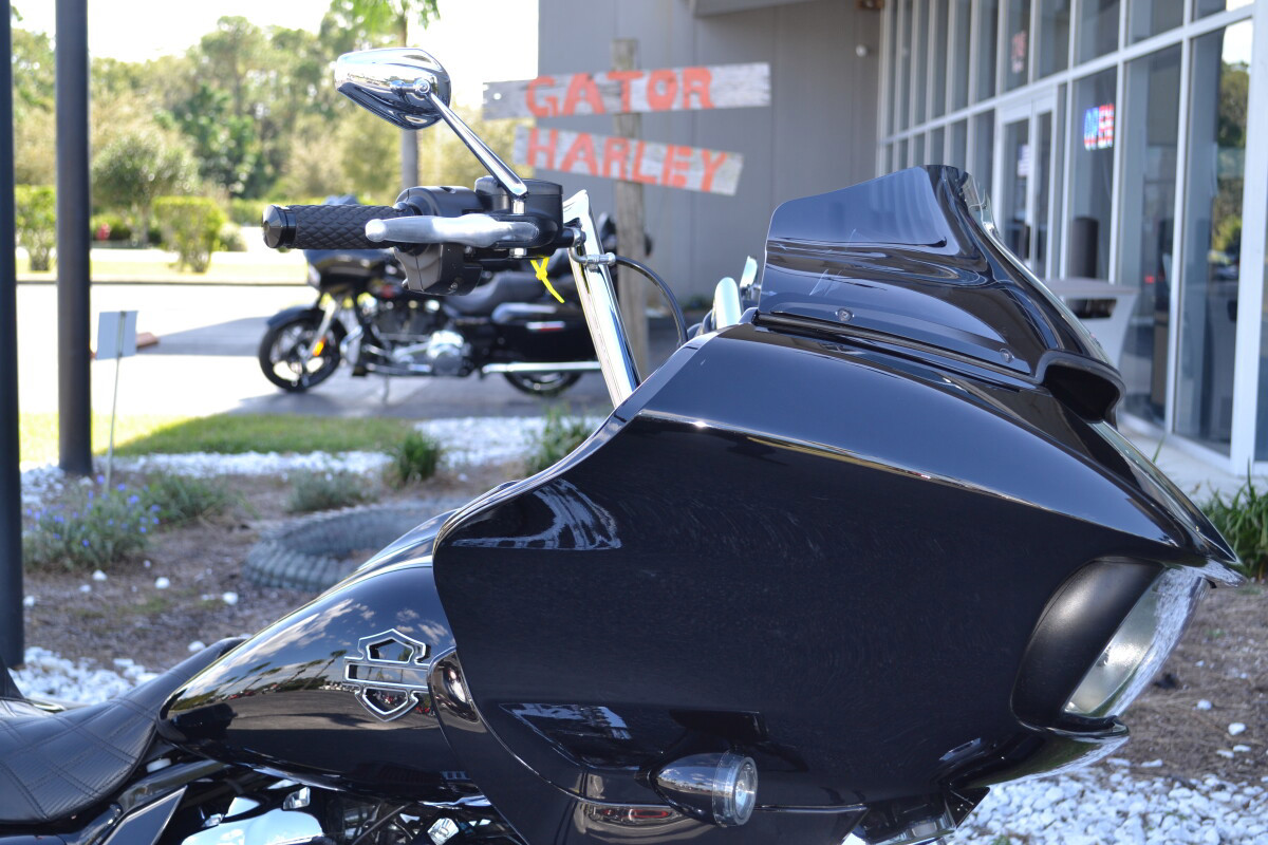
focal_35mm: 54
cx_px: 634
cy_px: 422
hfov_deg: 36.9
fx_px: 1902
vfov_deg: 25.1
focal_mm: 36
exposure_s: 1/125
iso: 200
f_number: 5
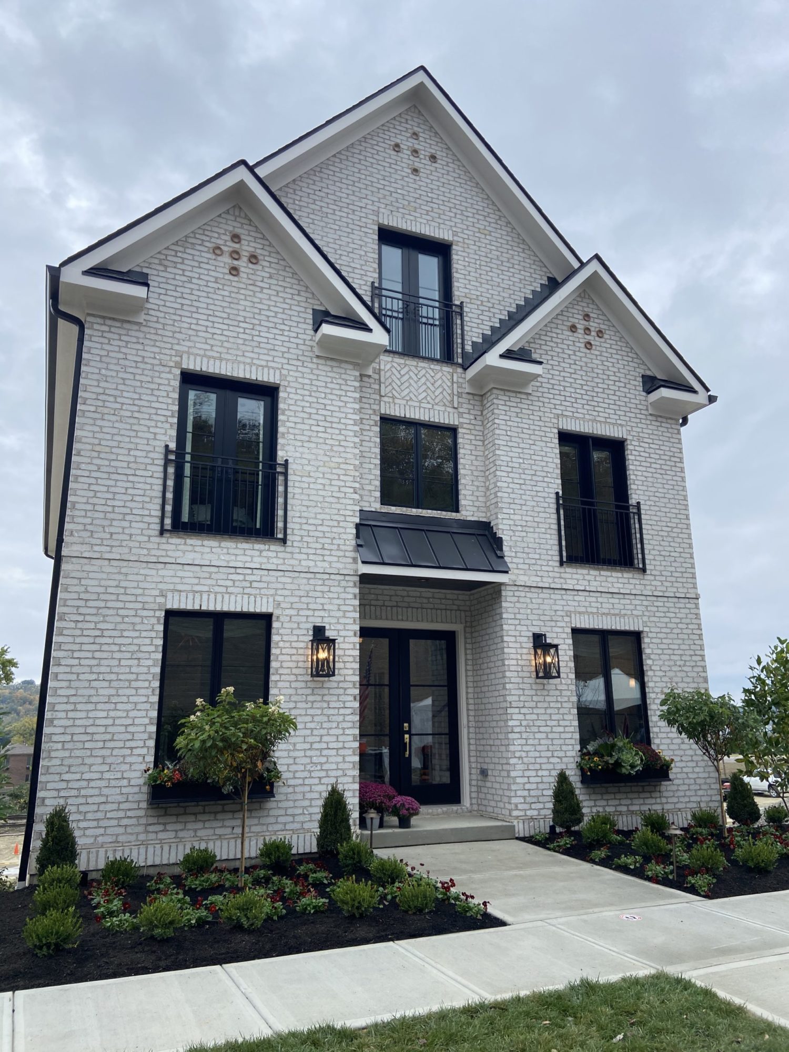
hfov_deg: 53.1
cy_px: 526
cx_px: 394
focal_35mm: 26
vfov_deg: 67.3
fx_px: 790
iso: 32
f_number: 1.8
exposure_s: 1/762
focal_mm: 4.25
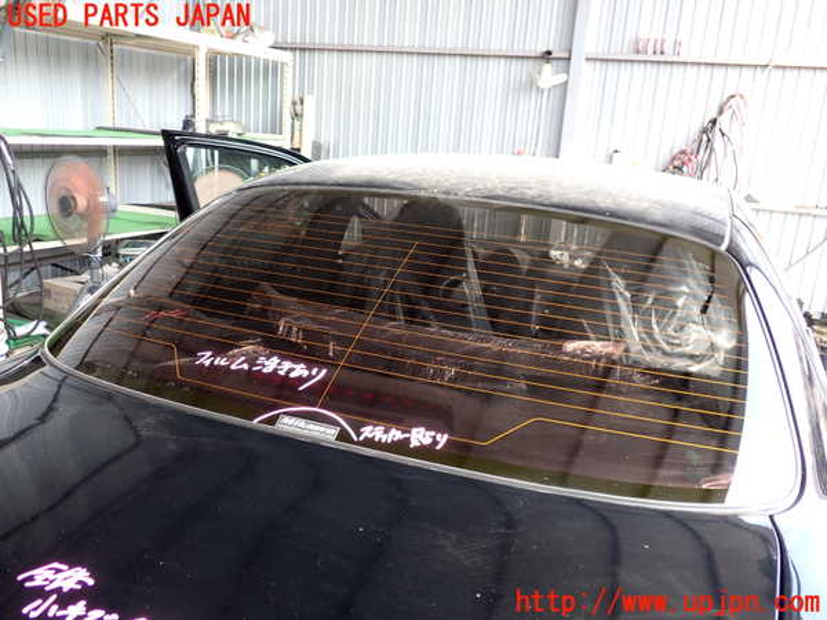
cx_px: 414
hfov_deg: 60.0
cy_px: 310
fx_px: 717
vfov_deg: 46.8
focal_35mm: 30
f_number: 2.3
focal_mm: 5.4
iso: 100
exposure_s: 1/100
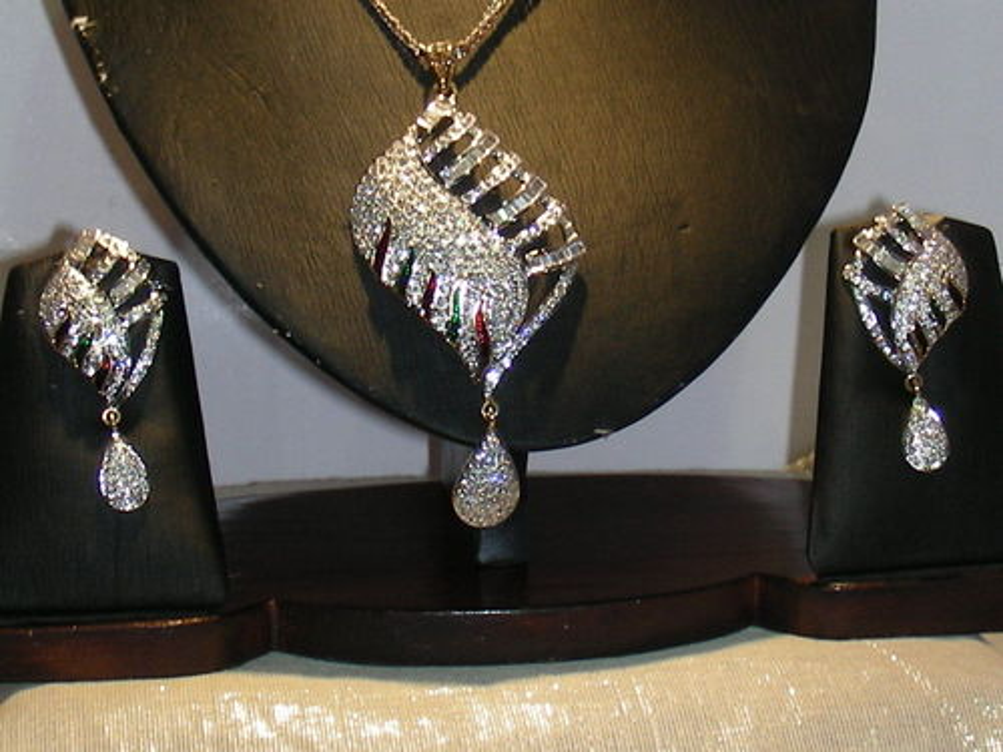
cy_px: 376
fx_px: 1101
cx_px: 502
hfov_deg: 49.0
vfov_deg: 37.7
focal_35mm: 38
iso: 50
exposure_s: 1/30
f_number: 3.5
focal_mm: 6.3
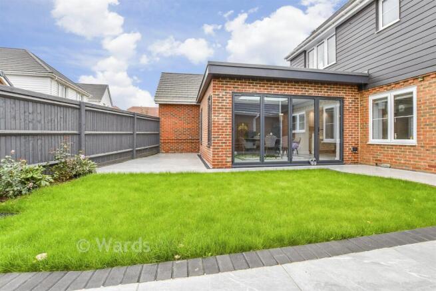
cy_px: 146
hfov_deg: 71.5
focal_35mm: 25
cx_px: 218
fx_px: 303
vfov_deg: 51.3
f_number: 8
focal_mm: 17
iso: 160
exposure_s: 1/125
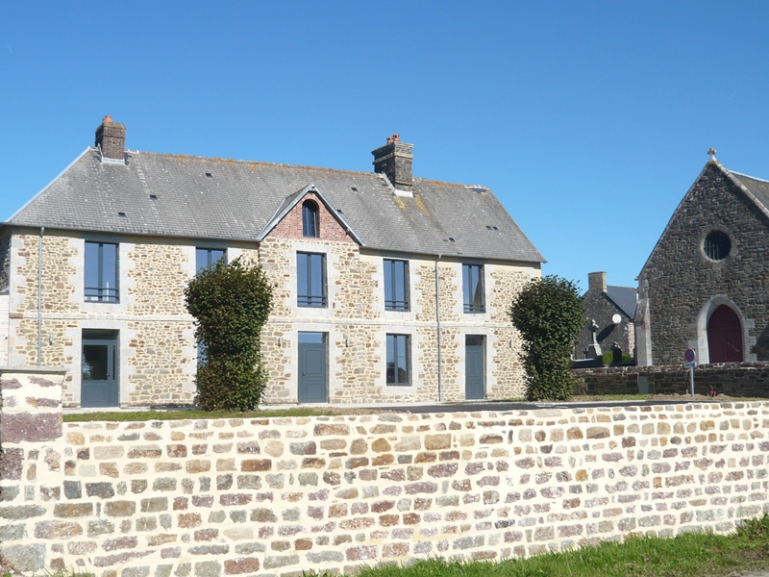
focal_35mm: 41
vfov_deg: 35.1
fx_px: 911
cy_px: 288
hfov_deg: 45.8
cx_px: 384
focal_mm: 5.5
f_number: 9
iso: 100
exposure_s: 1/160
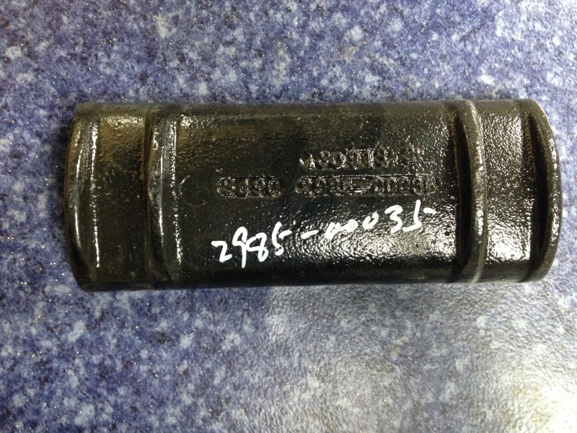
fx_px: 550
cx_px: 288
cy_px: 216
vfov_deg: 42.9
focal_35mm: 33
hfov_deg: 55.4
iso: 500
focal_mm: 4.12
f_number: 2.4
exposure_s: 1/15
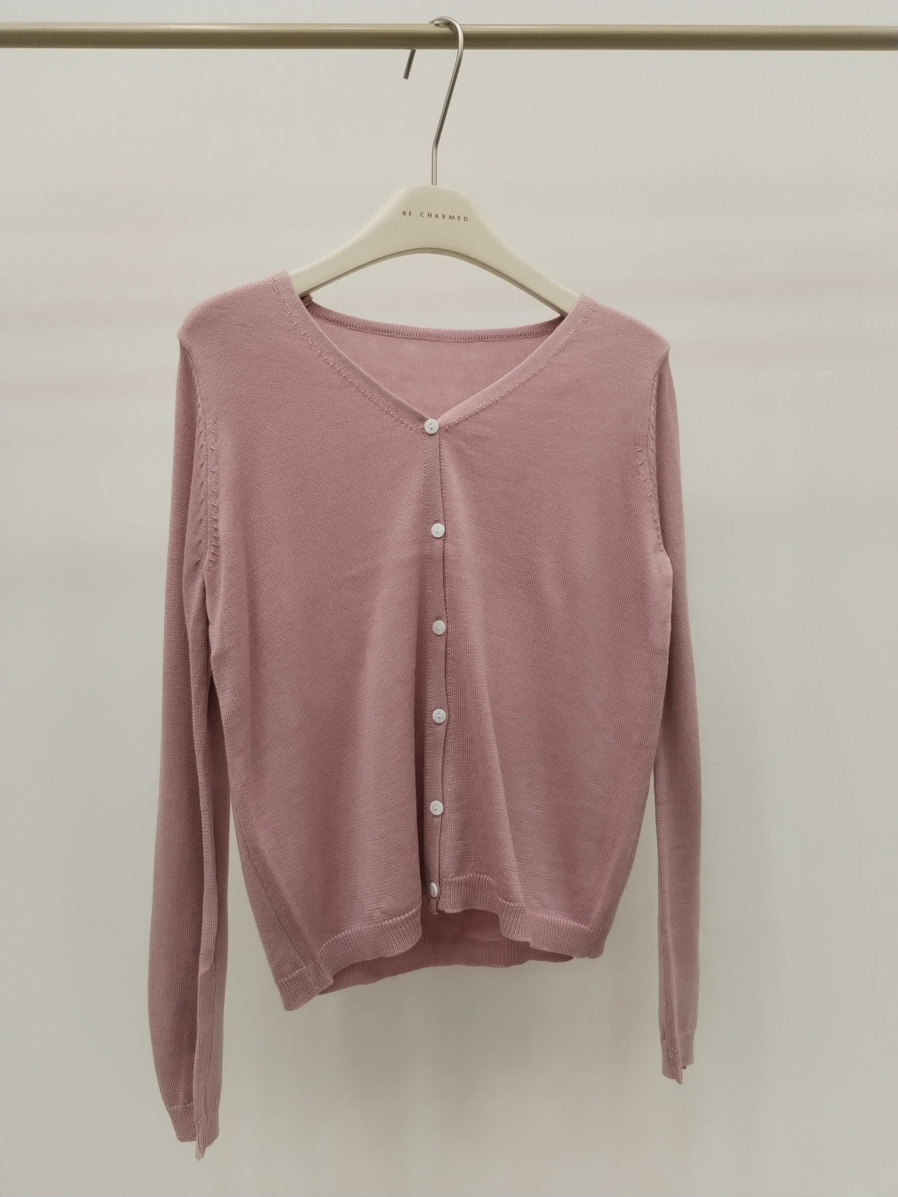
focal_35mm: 29
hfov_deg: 48.2
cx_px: 449
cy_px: 598
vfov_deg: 61.7
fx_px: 1003
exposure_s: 1/120
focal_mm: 4.75
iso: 228
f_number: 1.8
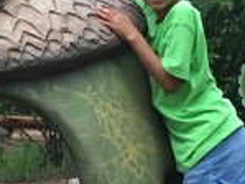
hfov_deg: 13.7
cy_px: 120
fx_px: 992
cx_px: -35
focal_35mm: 140
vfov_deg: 10.6
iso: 32
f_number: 2.2
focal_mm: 4.15
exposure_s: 1/30
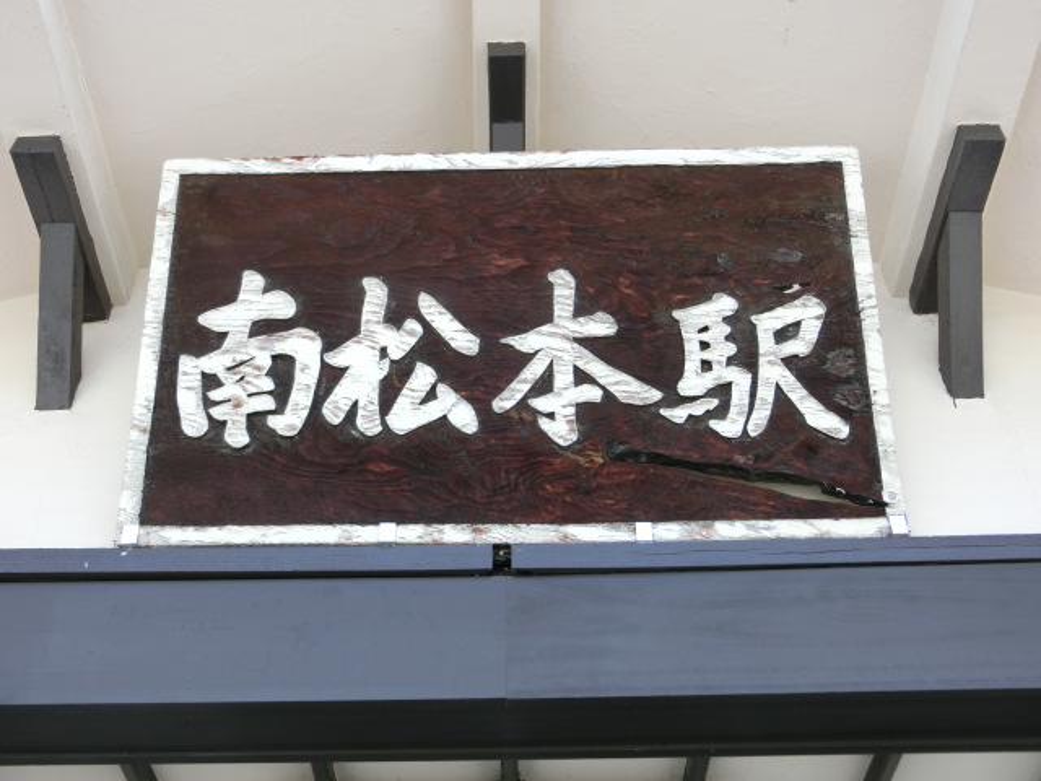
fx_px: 1173
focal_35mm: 39
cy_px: 390
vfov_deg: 36.8
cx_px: 520
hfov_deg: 47.9
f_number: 4.1
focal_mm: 6.9
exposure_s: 1/125
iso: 80
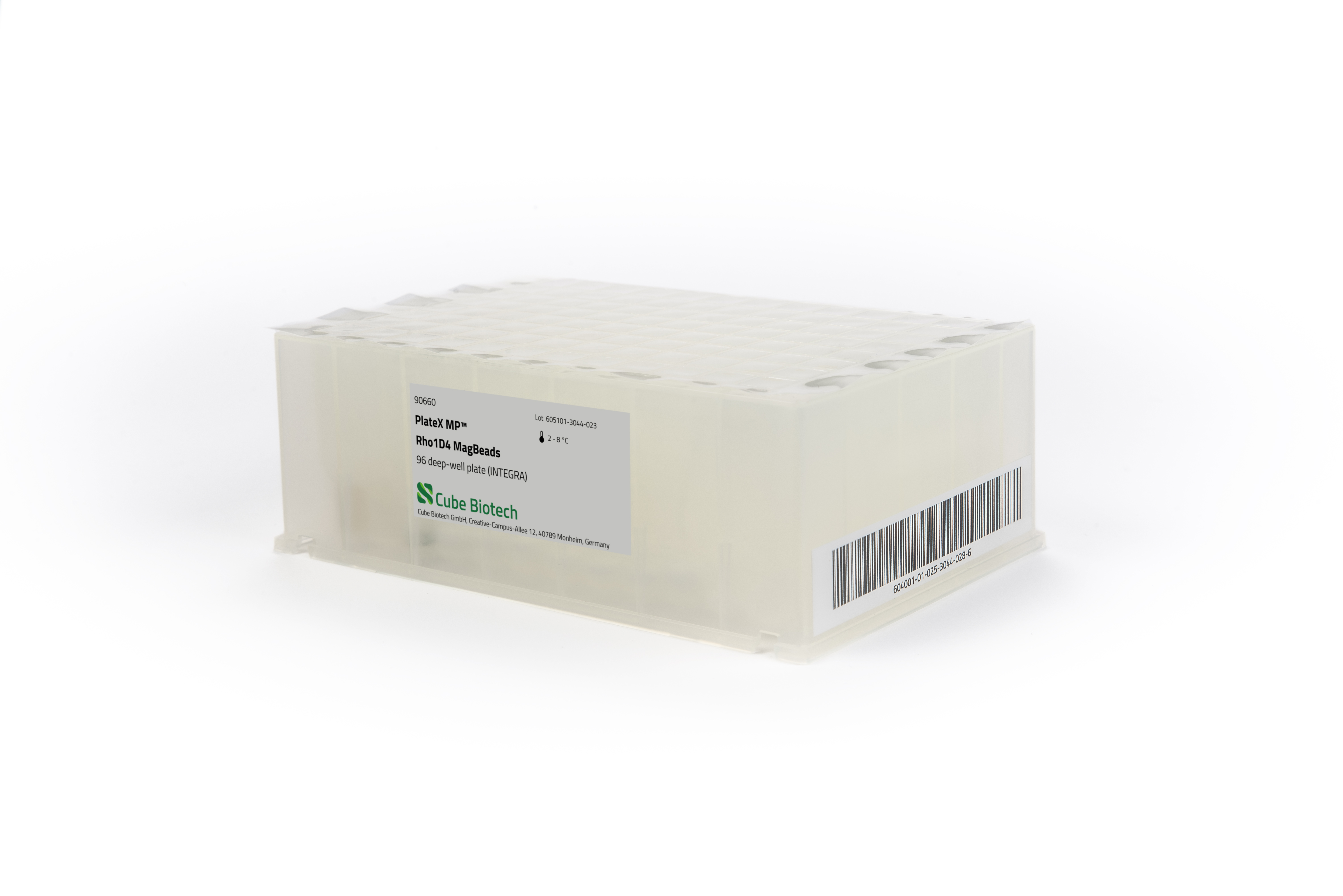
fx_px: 2612
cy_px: 448
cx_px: 672
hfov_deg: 28.8
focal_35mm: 70
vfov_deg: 19.5
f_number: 16
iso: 50
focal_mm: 70
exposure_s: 1/8
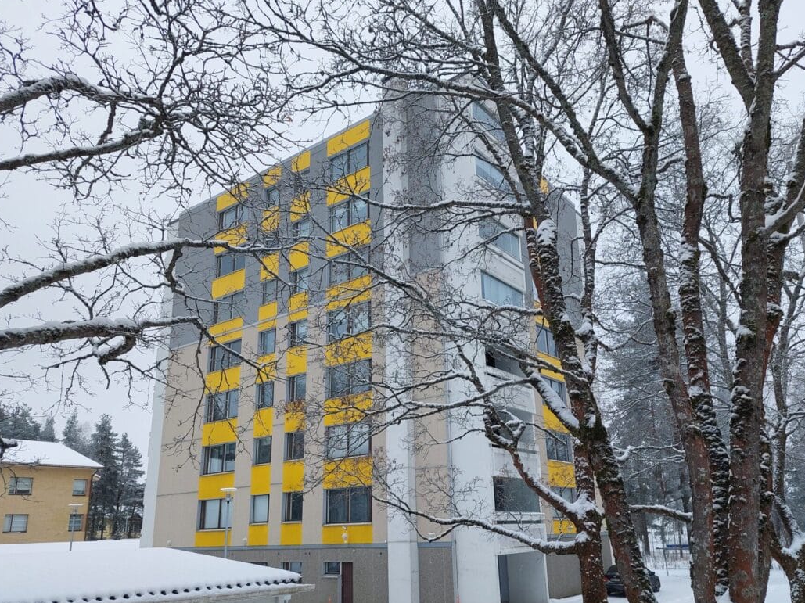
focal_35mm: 28
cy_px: 332
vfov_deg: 49.6
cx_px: 416
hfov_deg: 63.4
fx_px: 651
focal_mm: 5.23
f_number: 1.8
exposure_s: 1/107
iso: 40
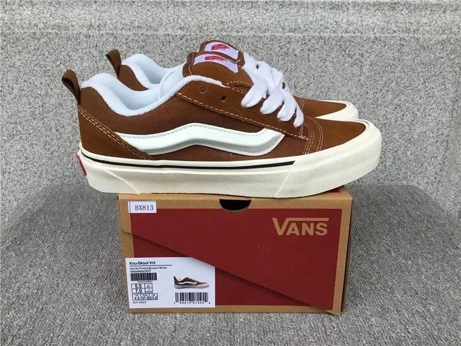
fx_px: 413
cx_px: 230
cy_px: 173
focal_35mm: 31
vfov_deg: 45.4
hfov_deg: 58.4
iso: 32
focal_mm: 3.3
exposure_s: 1/100
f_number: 2.4
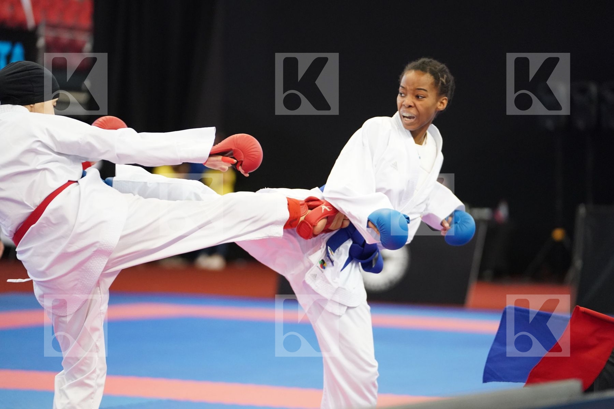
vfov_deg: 9.6
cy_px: 204
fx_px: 2439
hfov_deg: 14.3
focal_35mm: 143
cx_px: 307
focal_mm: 143
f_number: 2.8
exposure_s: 1/1000
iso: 6400
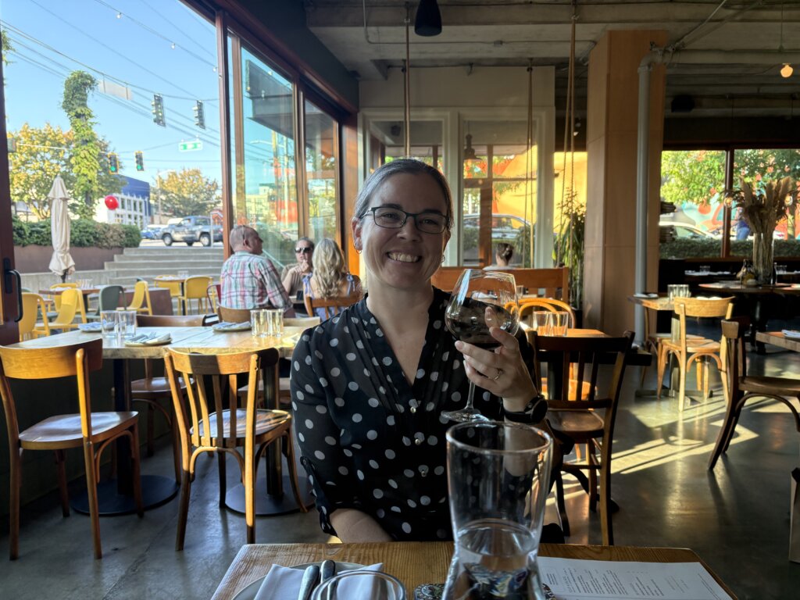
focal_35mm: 26
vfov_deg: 53.1
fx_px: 601
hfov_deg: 67.3
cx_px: 400
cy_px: 300
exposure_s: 1/156
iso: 125
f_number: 1.6
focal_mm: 5.96
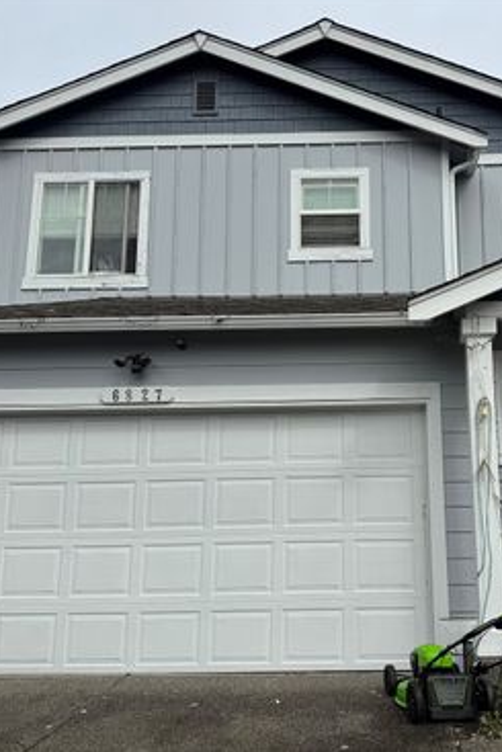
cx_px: 369
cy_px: 374
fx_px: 710
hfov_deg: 38.1
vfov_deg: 55.8
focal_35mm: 34
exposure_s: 1/6410
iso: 80
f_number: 1.78
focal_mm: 6.76
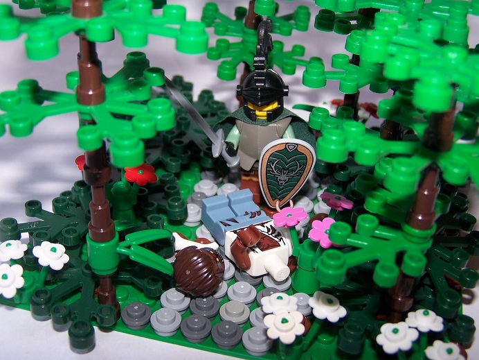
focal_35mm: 56
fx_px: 775
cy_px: 180
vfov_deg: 26.1
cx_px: 240
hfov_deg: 34.3
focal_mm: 9.3
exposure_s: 1/60
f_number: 3.2
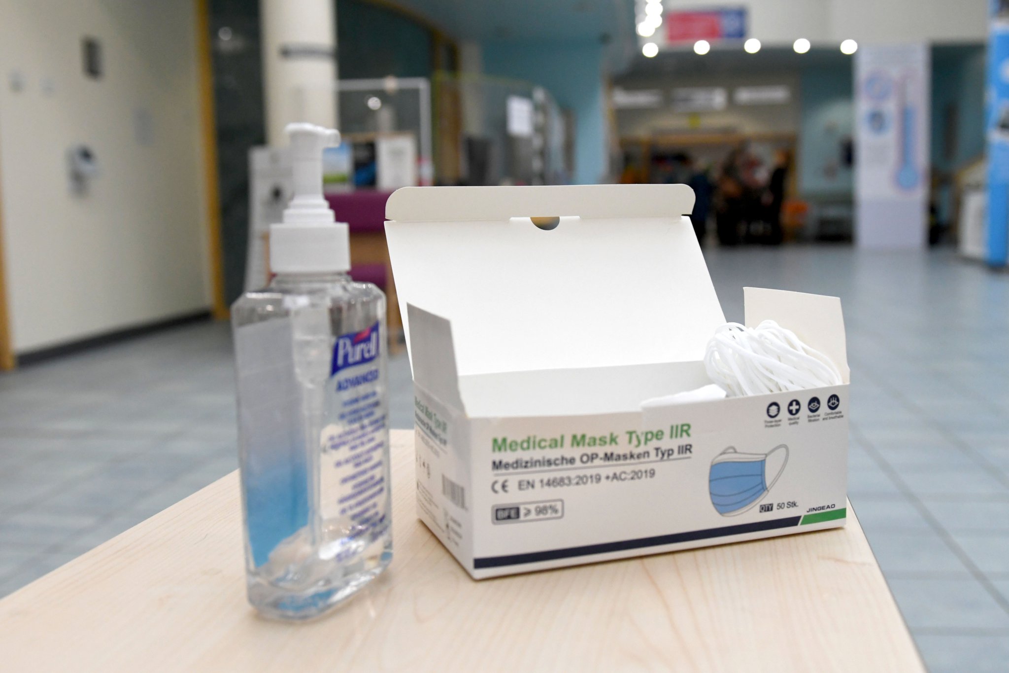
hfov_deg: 53.1
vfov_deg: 36.9
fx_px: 1009
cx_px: 504
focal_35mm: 36
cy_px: 336
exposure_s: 1/800
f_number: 3.5
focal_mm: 24
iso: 1600
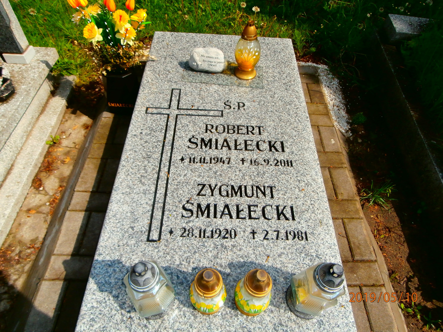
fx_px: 307
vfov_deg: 56.8
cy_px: 166
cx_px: 222
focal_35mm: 24
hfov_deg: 71.6
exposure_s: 1/1600
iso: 100
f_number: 3
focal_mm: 4.2
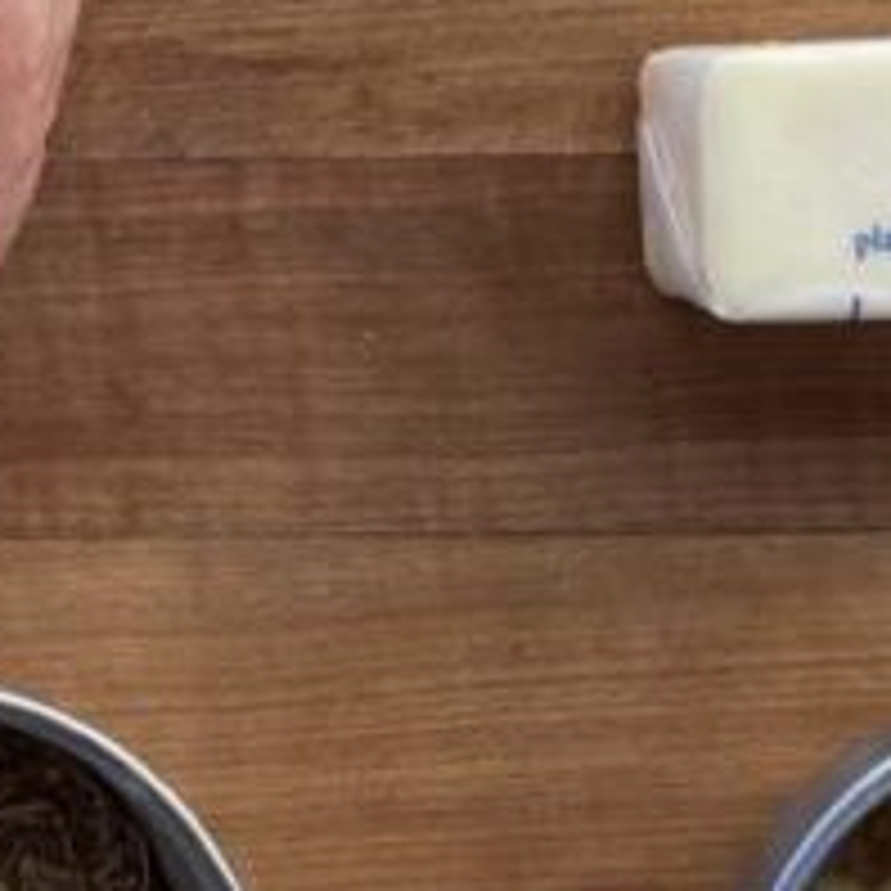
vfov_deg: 14.6
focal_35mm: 119
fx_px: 3465
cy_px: 158
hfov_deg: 14.3
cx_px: -140
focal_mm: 5.7
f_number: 1.5
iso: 40
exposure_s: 1/260
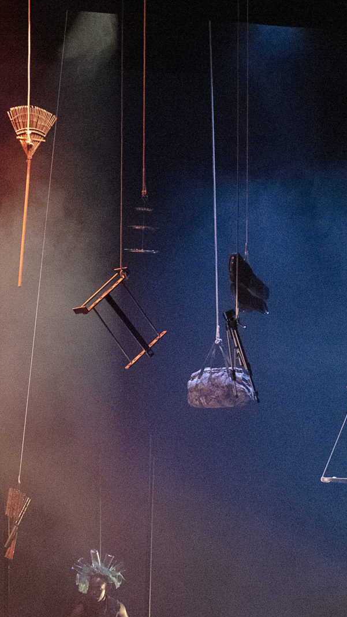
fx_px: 3287
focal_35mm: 201
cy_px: 451
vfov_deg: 10.7
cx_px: -120
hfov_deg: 6.0
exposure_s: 1/250
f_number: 2.8
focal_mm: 80
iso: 12800
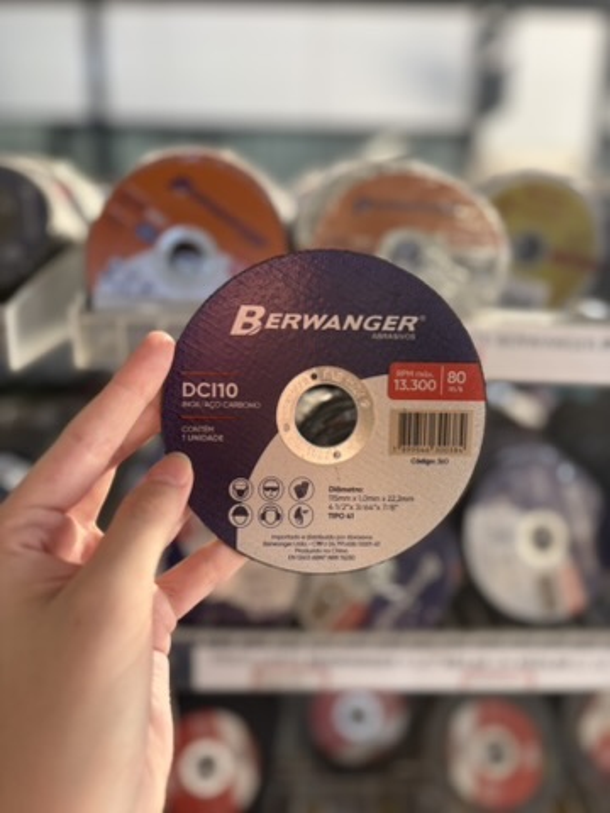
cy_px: 406
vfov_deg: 67.3
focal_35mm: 26
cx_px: 305
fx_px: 611
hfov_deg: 53.1
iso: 100
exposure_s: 1/121
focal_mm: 5.96
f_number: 1.6
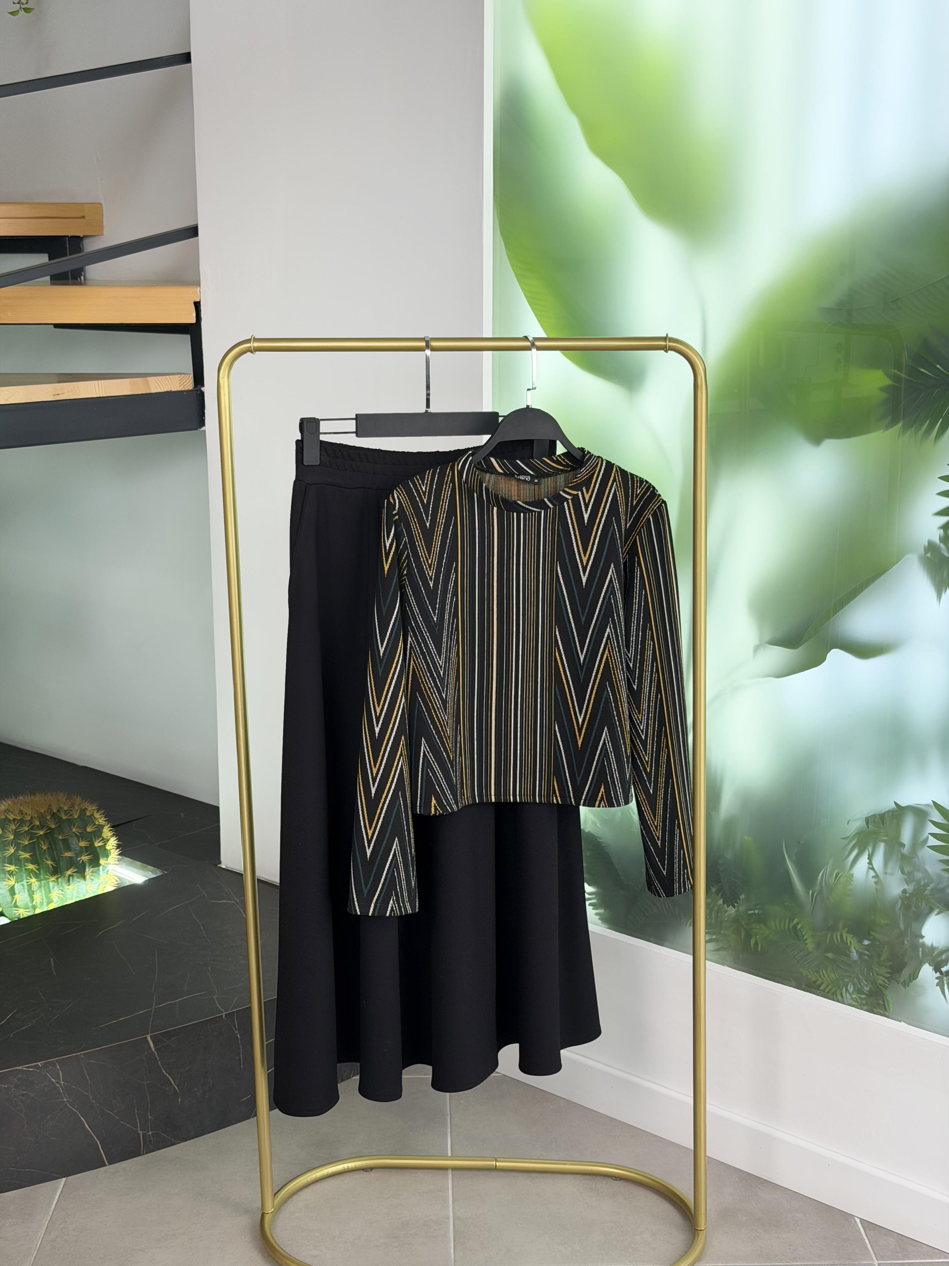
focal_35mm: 48
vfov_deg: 39.7
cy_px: 633
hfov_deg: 30.3
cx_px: 474
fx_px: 1755
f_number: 1.78
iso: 64
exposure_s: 1/242
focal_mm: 6.76
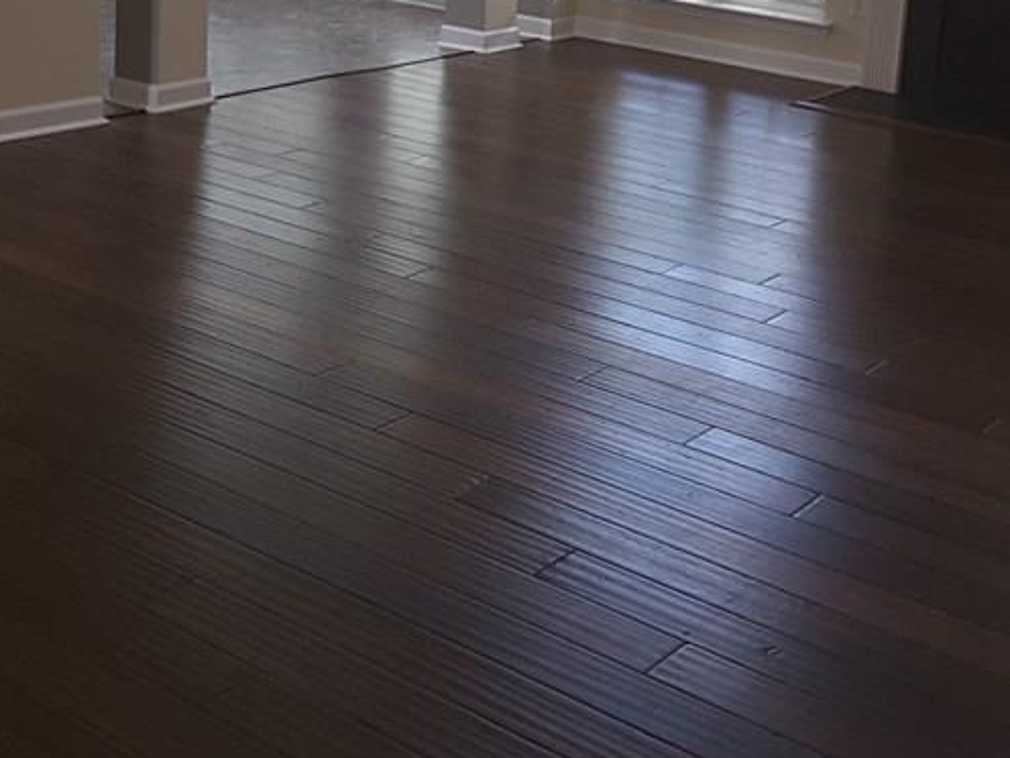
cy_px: 18
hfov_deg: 30.3
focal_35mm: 64
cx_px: 540
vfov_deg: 22.2
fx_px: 1867
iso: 64
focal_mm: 2.9
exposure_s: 1/30
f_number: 1.9
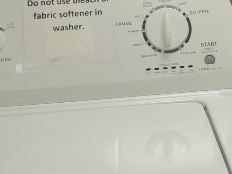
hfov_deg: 13.2
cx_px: 252
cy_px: -98
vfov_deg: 9.8
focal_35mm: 147
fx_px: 985
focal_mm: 5.8
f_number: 3.2
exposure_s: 1/50
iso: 280
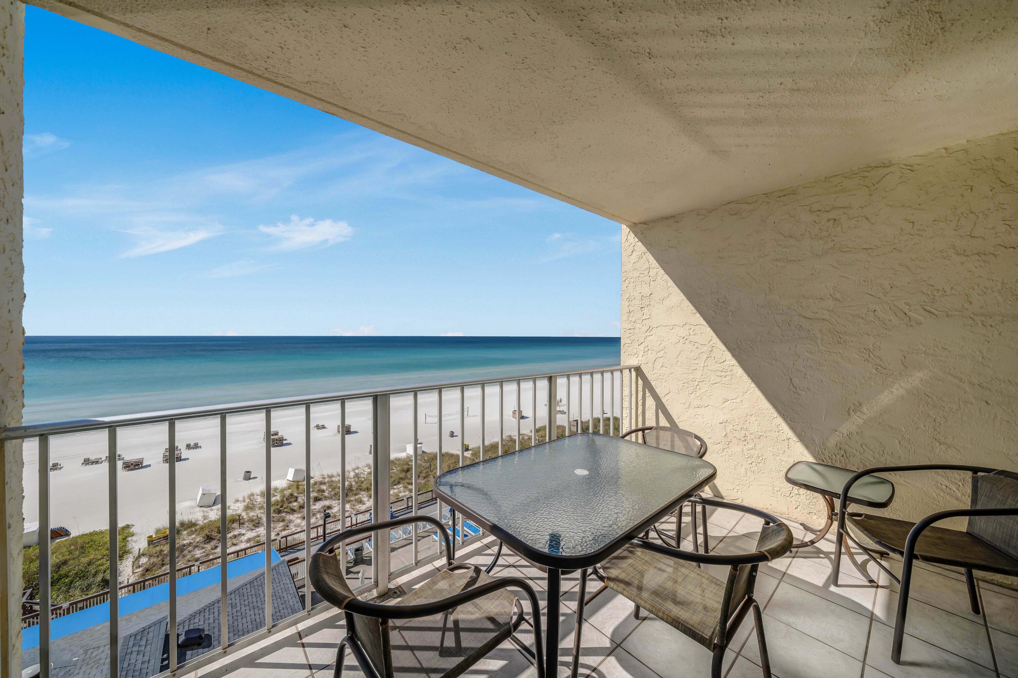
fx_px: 339
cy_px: 339
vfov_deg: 90.0
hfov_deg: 112.6
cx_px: 509
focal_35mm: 12
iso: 100
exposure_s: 1/1250
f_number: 5.6
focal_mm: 12
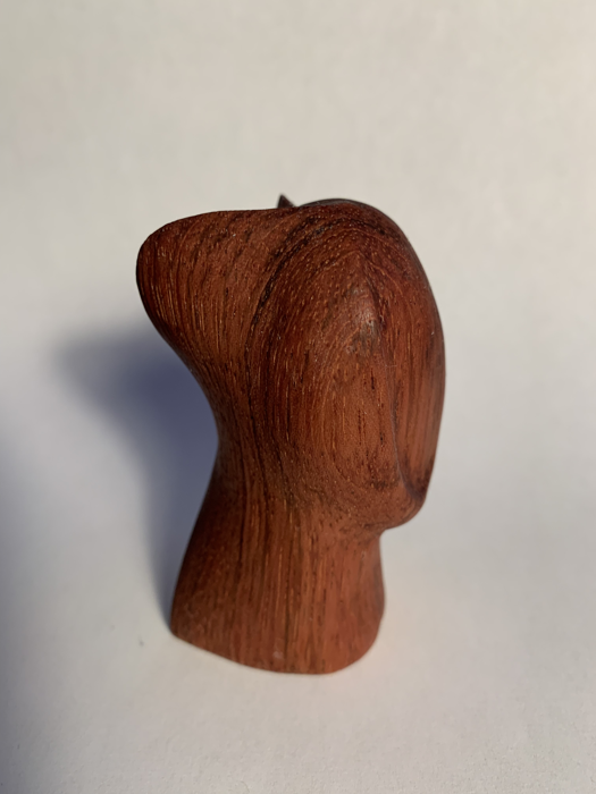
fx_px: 597
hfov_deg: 53.1
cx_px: 298
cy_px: 397
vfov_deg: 67.3
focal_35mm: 26
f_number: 1.8
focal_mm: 4.25
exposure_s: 1/60
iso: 80
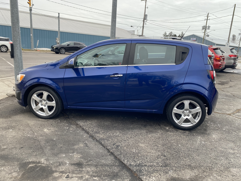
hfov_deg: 67.3
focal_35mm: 26
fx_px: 181
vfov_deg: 53.1
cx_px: 120
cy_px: 90
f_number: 1.8
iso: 40
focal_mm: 4.25
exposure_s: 1/122
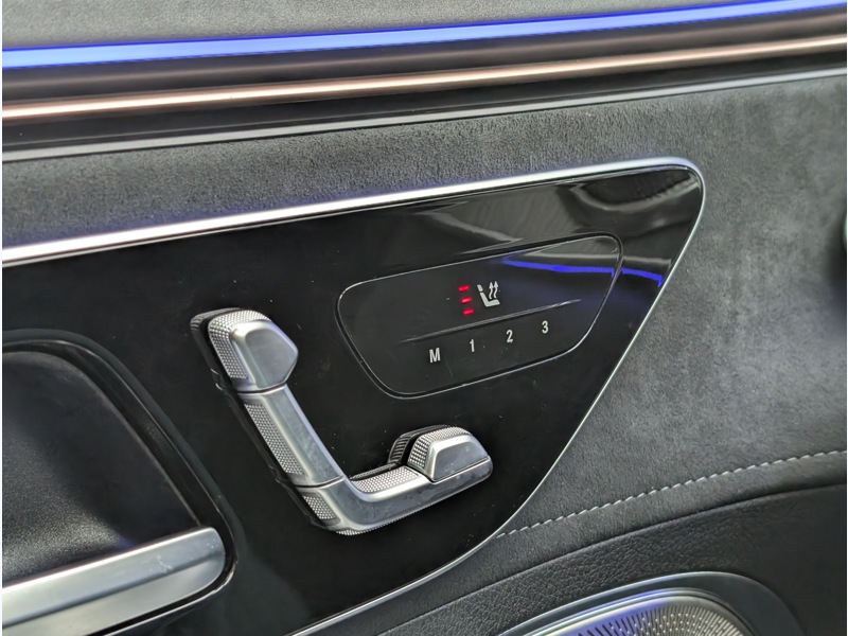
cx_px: 424
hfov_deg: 38.9
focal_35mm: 49
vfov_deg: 29.7
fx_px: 1200
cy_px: 318
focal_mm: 6.9
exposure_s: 1/216
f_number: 1.68
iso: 251
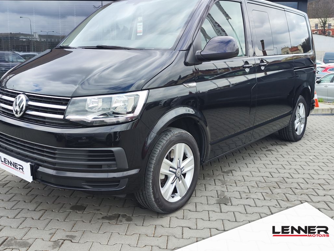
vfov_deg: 51.1
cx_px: 153
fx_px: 261
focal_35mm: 27
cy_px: 104
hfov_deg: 65.2
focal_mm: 7.01
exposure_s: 1/245
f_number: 1.69
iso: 50
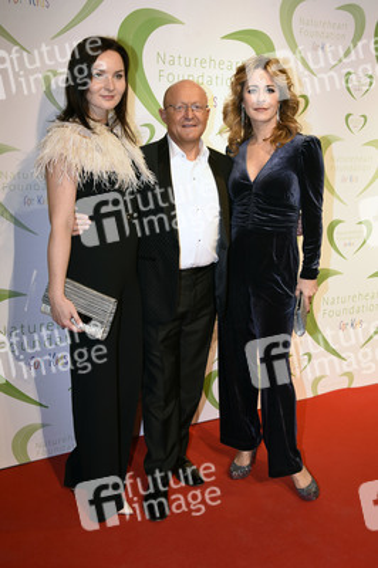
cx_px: 189
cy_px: 284
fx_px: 599
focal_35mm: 38
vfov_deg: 50.7
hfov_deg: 35.0
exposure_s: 1/125
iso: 1600
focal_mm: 38
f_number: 6.3
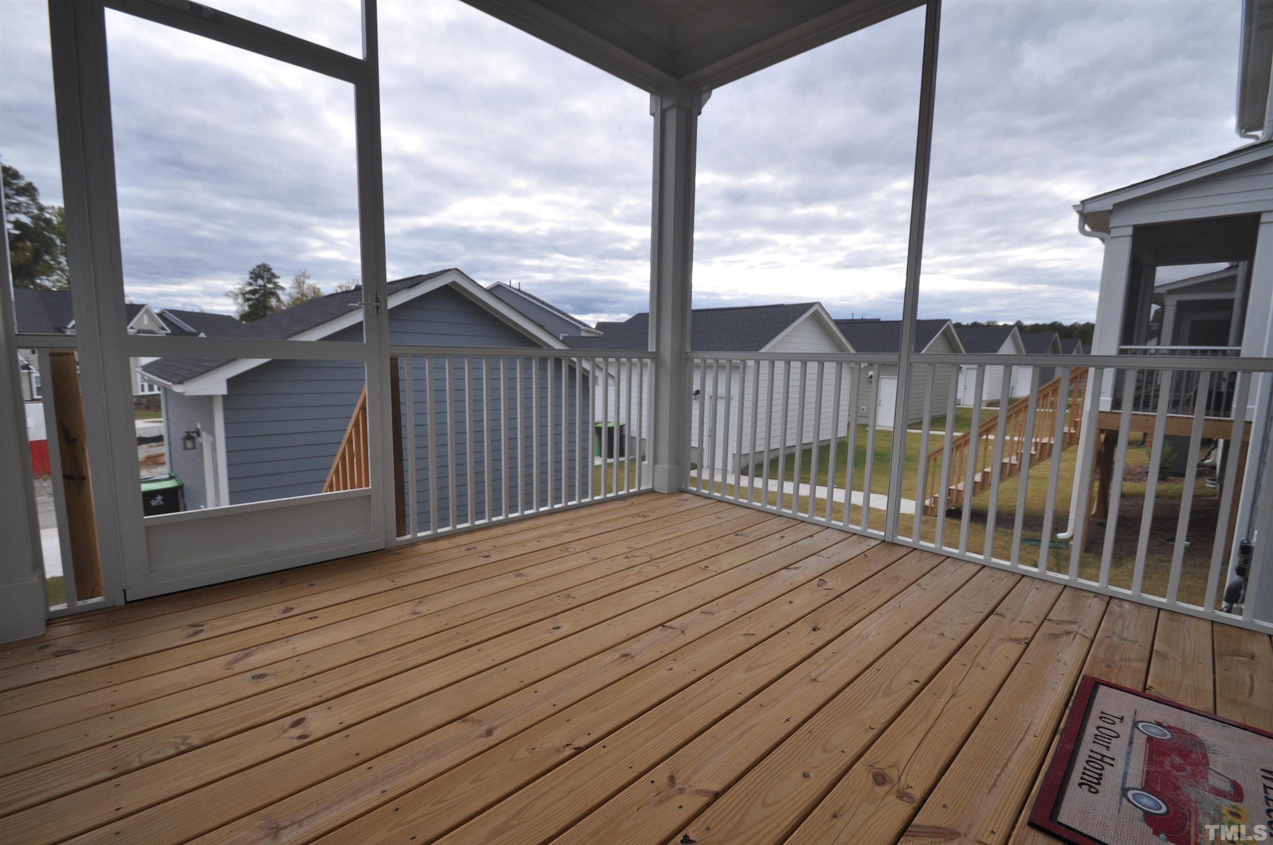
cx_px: 636
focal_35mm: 15
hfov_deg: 100.5
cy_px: 422
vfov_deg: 77.2
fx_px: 530
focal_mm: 10
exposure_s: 1/200
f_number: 7.1
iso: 200
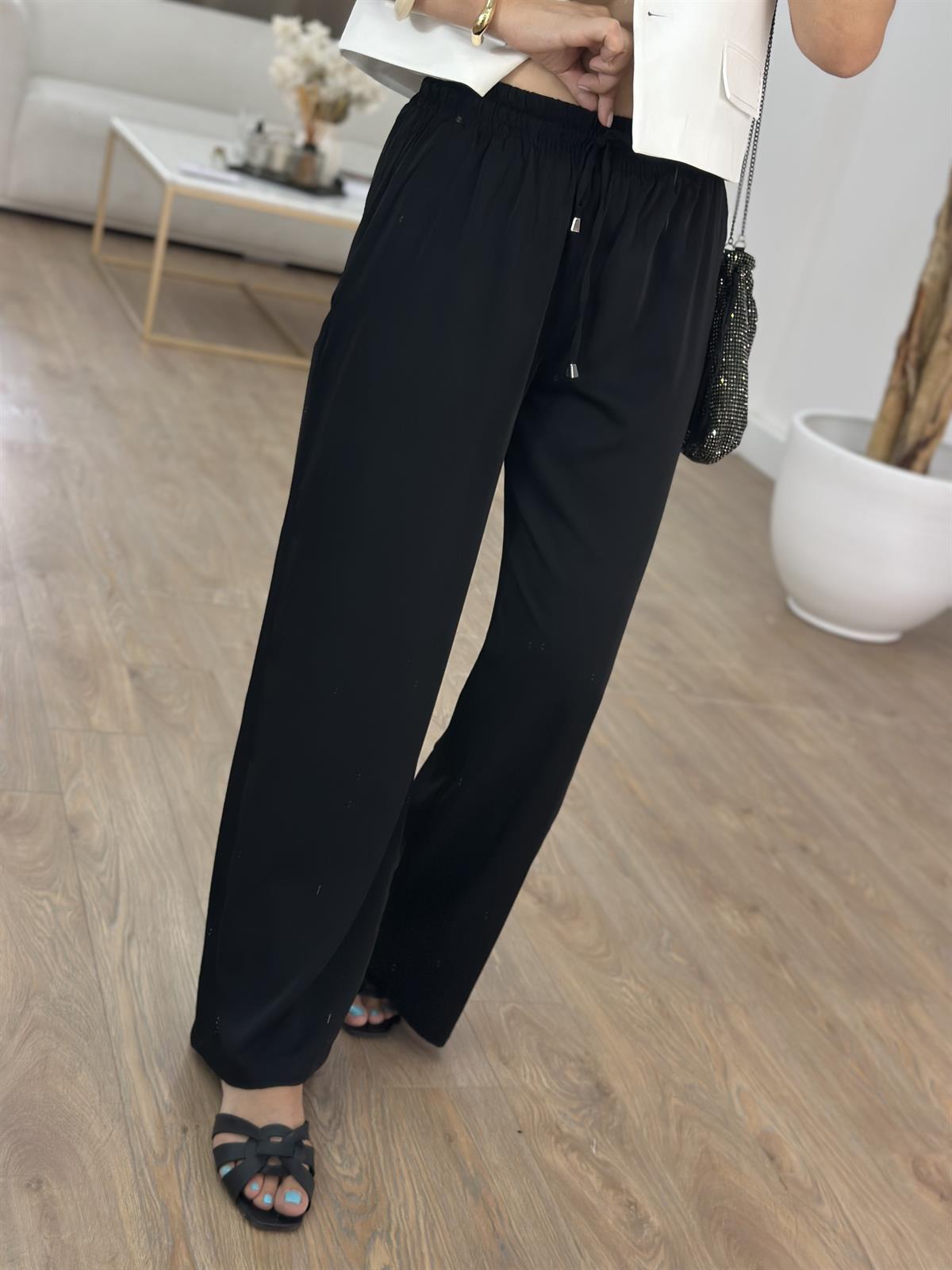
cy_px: 635
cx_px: 476
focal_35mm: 48
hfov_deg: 30.3
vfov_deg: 39.7
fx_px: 1760
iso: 80
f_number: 1.78
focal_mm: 6.86
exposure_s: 1/264
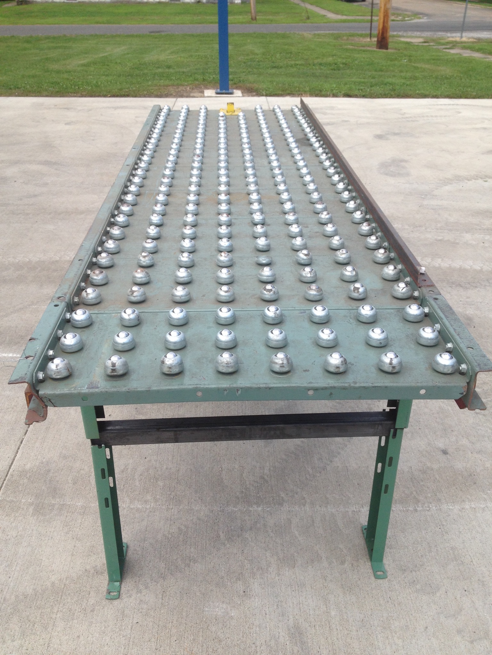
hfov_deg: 40.7
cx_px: 246
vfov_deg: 52.6
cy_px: 328
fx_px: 663
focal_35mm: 35
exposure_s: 1/986
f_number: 2.4
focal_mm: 4.28
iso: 50
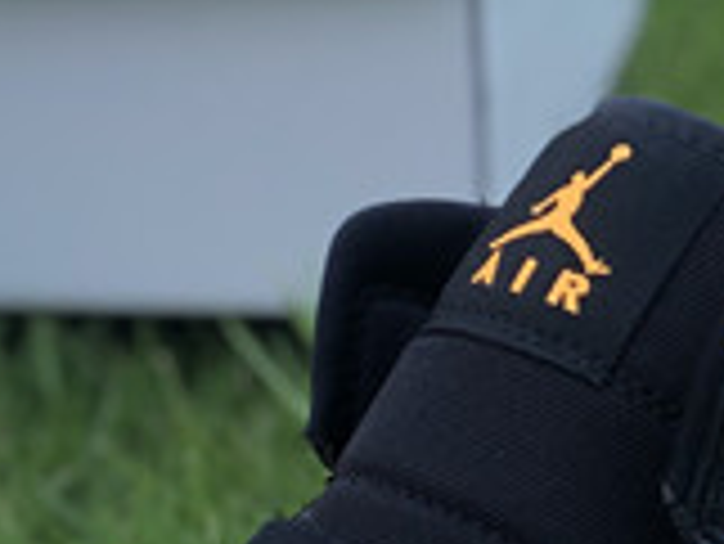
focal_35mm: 239
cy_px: 488
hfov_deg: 8.2
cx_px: -171
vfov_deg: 6.2
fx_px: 5002
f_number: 2.4
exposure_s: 1/203
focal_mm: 6
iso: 16
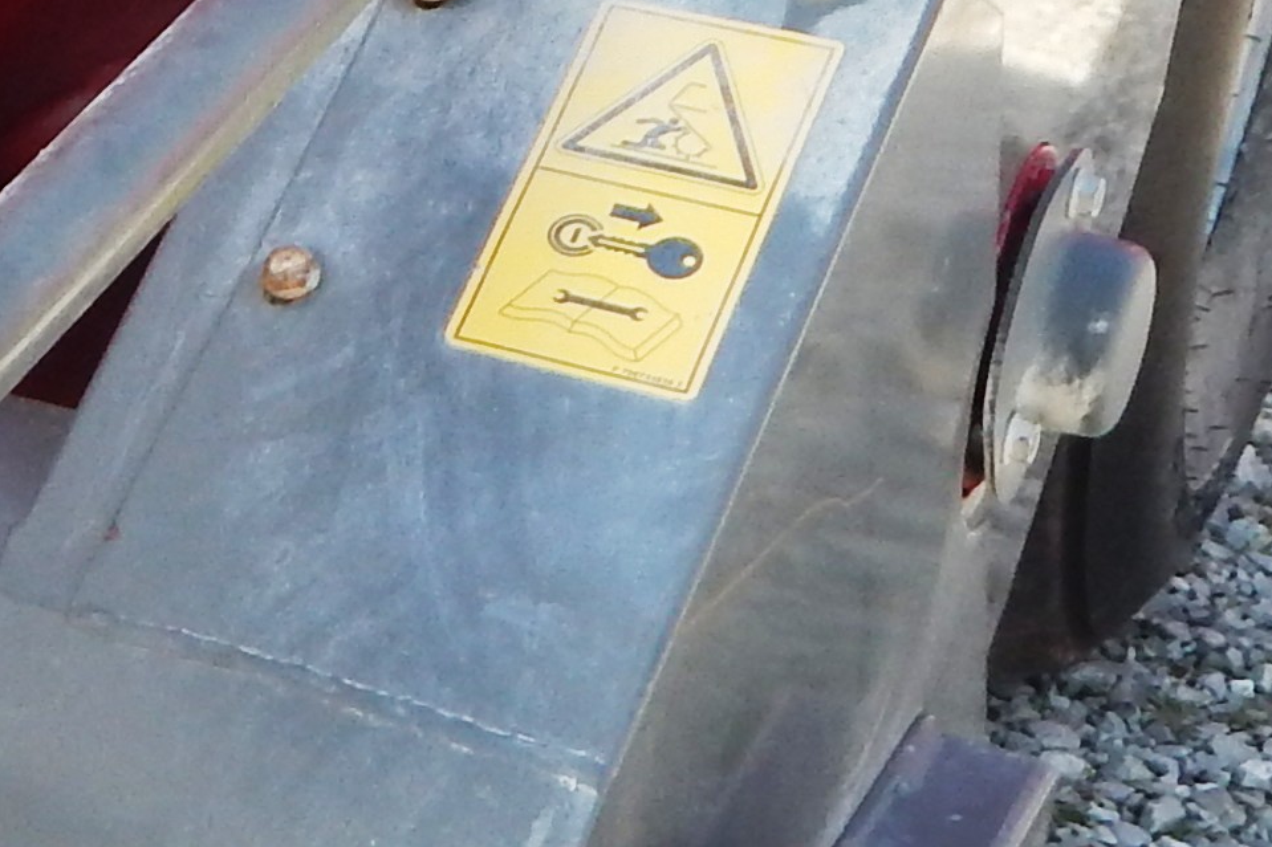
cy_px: 212
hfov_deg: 16.6
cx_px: -745
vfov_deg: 12.4
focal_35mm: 110
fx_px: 3886
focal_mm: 4
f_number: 3
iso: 125
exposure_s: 1/400
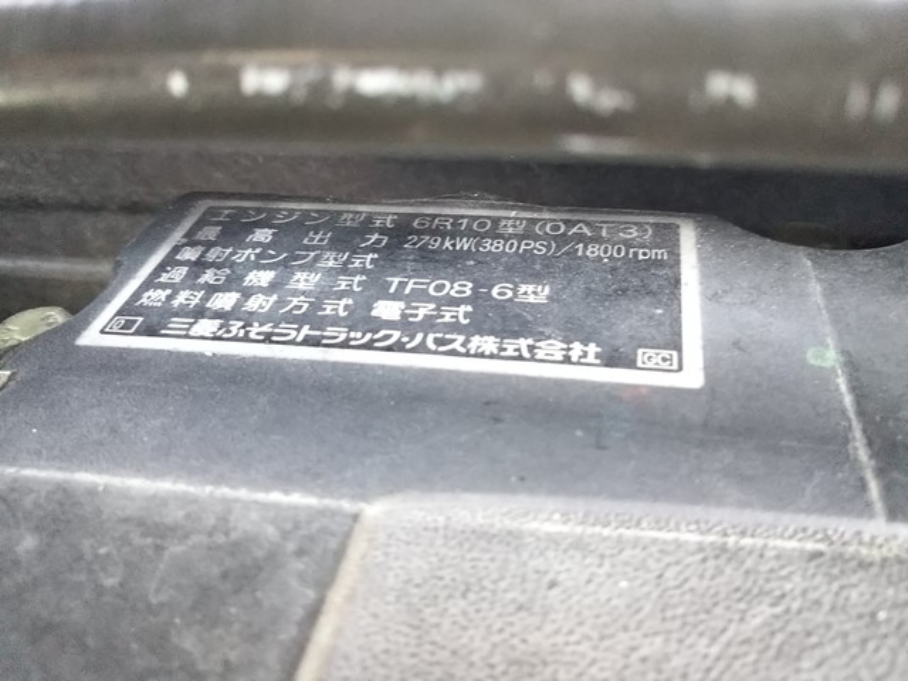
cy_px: 340
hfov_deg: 60.0
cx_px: 454
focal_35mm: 30
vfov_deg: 46.8
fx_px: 787
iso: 400
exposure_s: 1/15
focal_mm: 4
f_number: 2.2
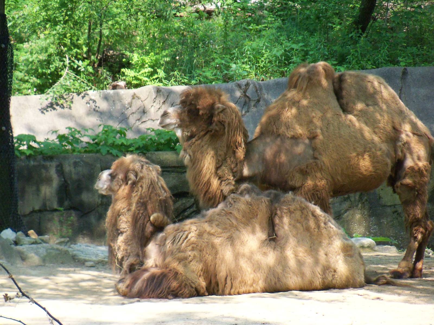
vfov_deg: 6.0
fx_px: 3097
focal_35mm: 247
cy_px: 162
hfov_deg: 8.0
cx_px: 217
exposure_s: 1/500
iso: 400
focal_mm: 43.8
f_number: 4.4
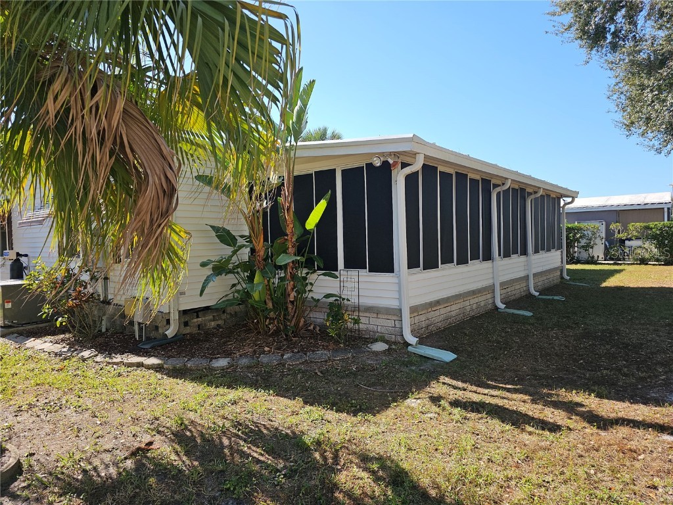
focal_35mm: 23
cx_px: 336
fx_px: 447
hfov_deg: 73.9
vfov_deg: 58.9
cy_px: 252
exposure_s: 1/338
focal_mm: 6.3
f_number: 1.7
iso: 10
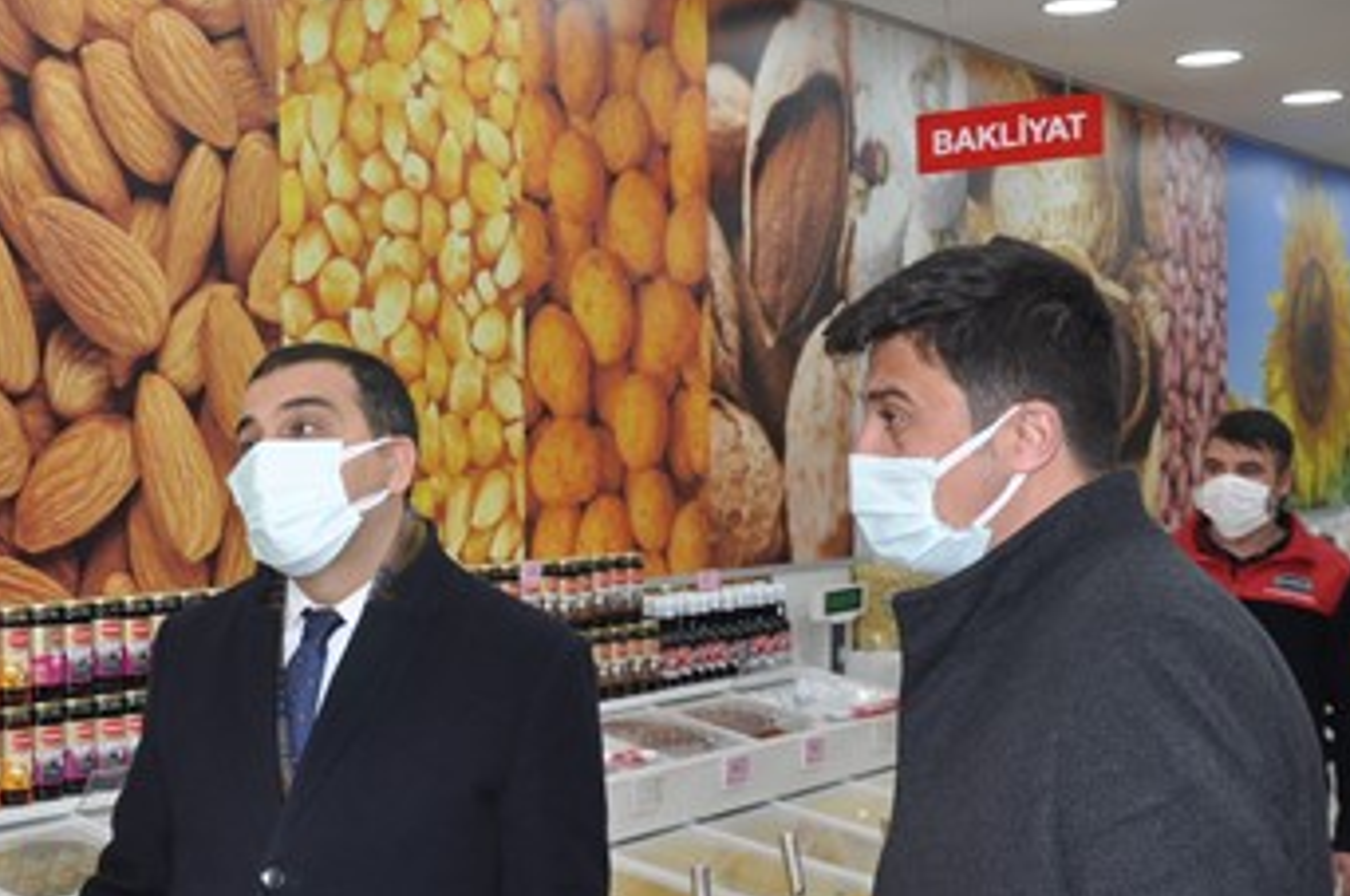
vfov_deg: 22.5
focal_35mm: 60
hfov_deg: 32.8
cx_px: 332
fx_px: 2245
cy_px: 568
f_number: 3.8
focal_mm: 21
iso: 200
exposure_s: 1/60
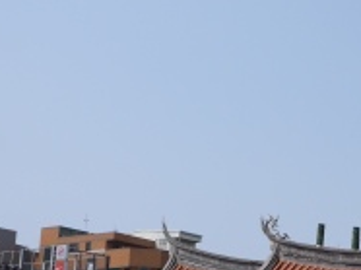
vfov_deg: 17.7
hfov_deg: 22.2
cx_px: 425
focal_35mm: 82
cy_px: 245
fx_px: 854
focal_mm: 17
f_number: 9
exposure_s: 1/500
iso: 160
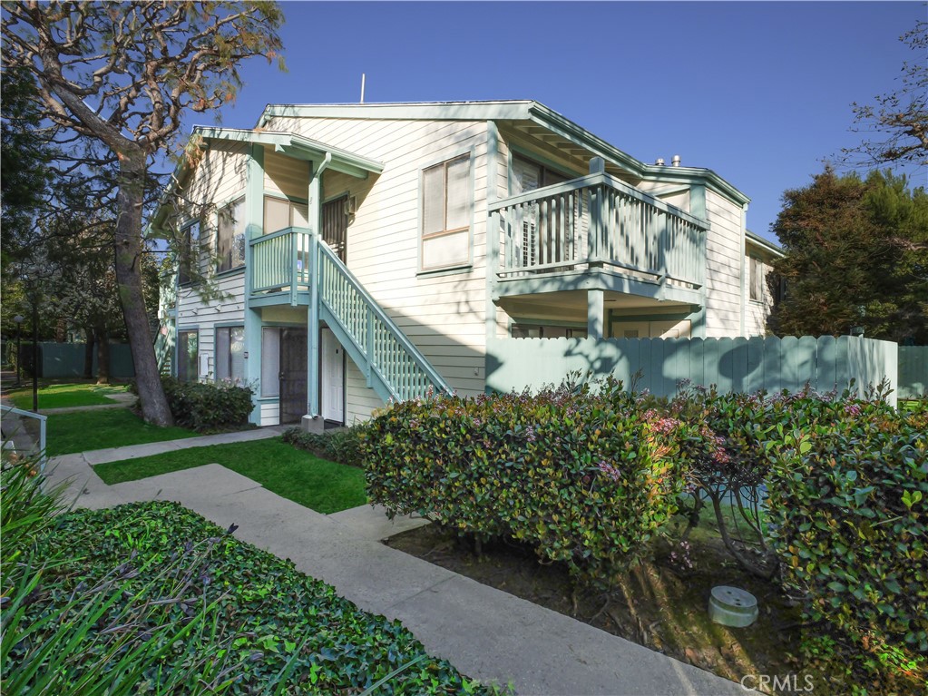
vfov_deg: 71.6
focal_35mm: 18
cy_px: 348
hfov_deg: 87.8
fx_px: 482
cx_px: 464
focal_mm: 9
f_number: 11
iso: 500
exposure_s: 1/400
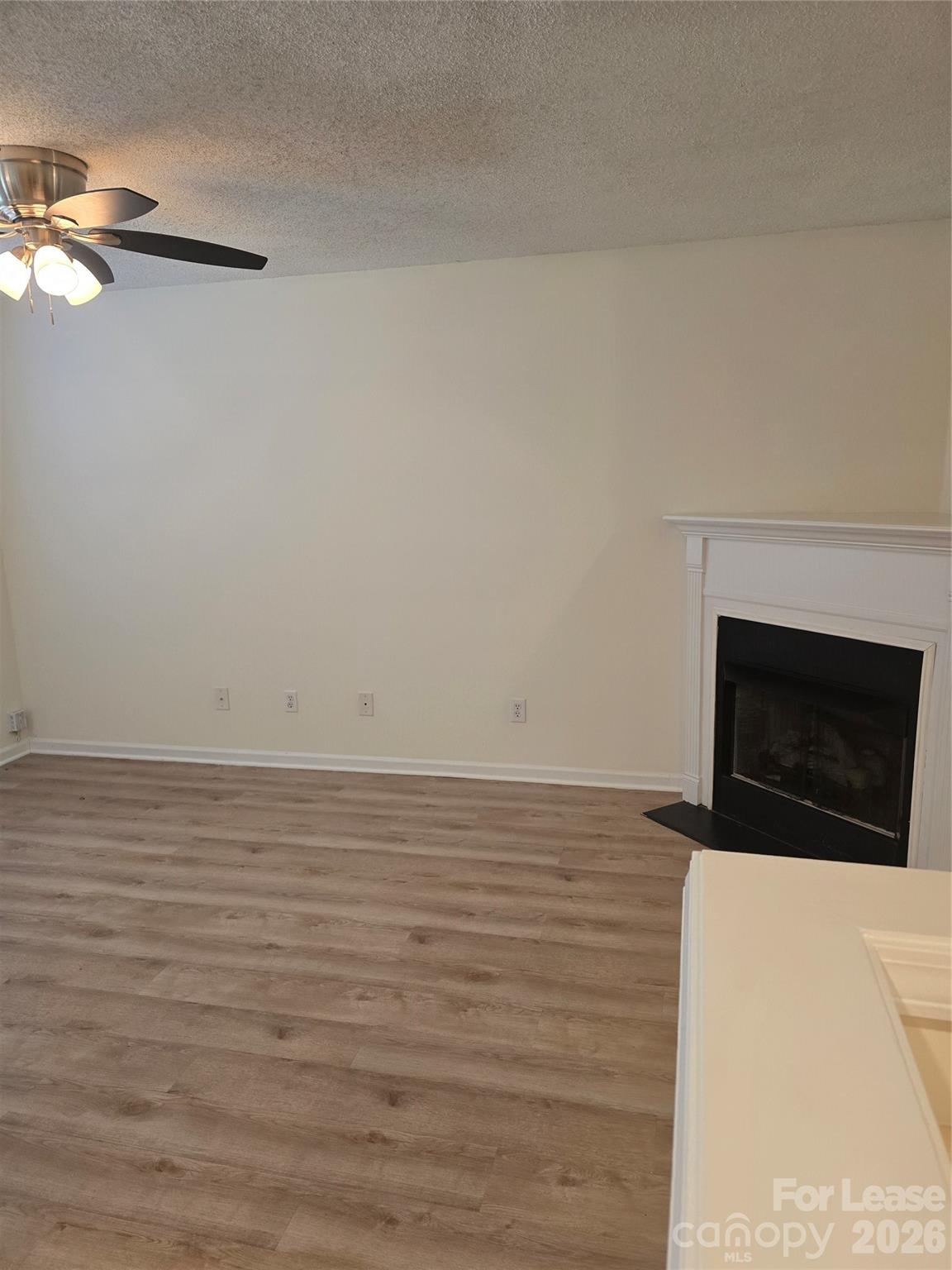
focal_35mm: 23
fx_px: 843
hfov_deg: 58.9
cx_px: 476
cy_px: 635
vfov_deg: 73.9
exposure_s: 1/120
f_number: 1.7
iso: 400
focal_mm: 6.3
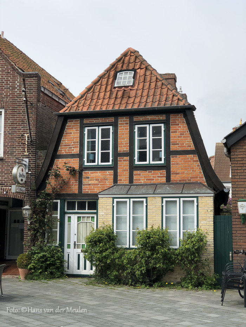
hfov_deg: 25.7
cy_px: 164
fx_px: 540
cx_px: 123
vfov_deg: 33.8
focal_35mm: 57
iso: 20
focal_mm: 6.6
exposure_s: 1/827
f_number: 2.8
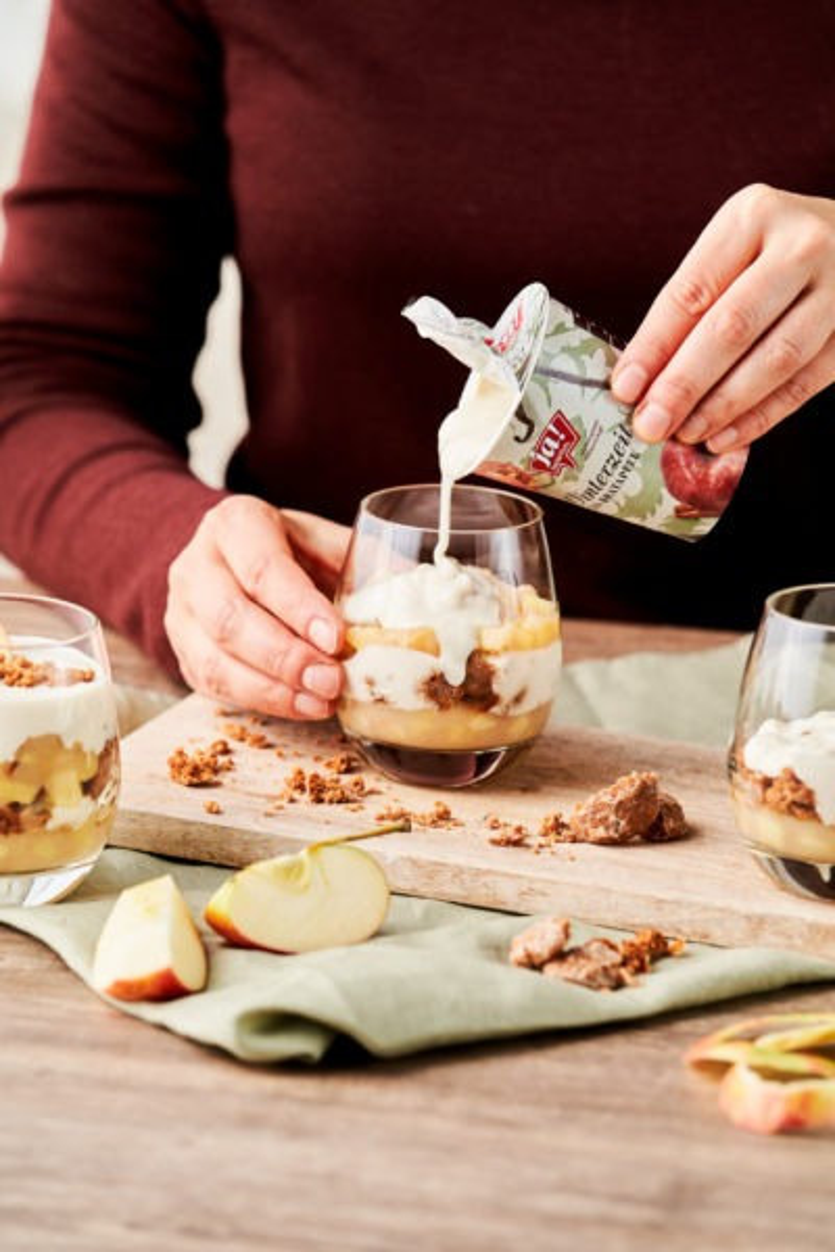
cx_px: 418
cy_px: 626
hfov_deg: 8.9
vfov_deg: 13.3
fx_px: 5357
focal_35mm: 154
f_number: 5
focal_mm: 154
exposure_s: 1/200
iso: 320
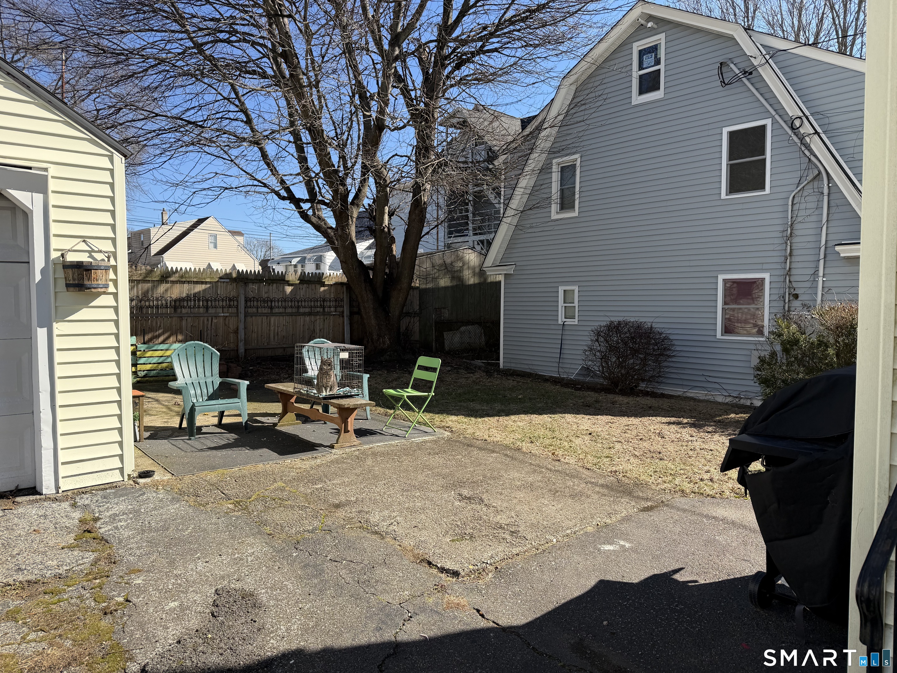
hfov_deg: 71.6
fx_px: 622
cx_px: 448
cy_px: 336
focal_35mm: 24
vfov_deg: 56.8
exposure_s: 1/2370
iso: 80
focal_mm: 6.76
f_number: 1.78
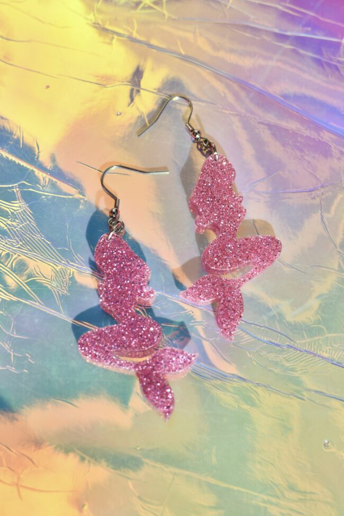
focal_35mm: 52
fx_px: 745
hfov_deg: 26.0
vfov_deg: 38.2
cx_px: 172
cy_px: 258
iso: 200
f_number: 4.5
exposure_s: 1/3200
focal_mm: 35
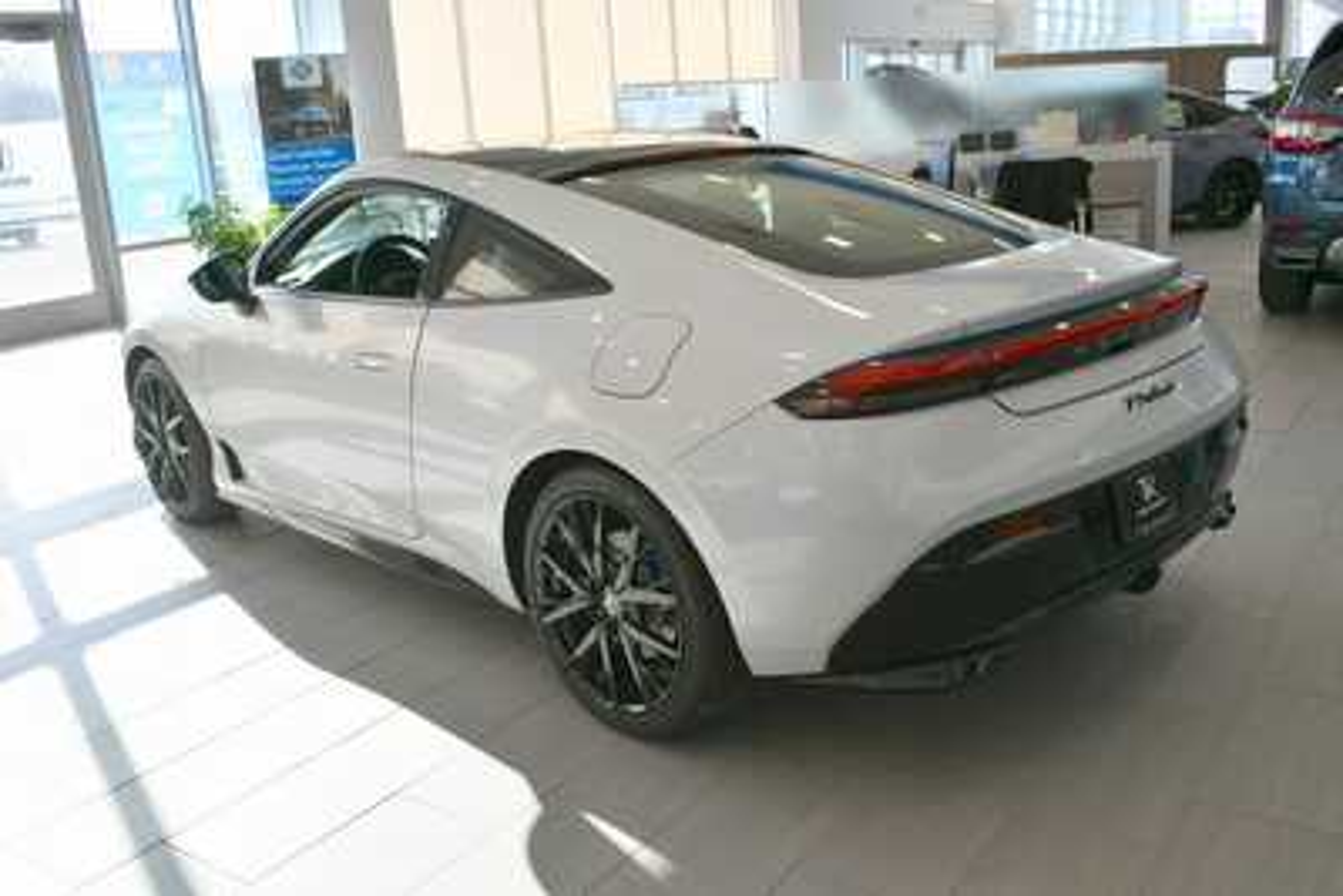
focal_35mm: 33
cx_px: 672
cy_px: 448
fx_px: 1231
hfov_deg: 57.2
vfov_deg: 40.0
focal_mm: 22
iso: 200
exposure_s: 1/250
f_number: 8
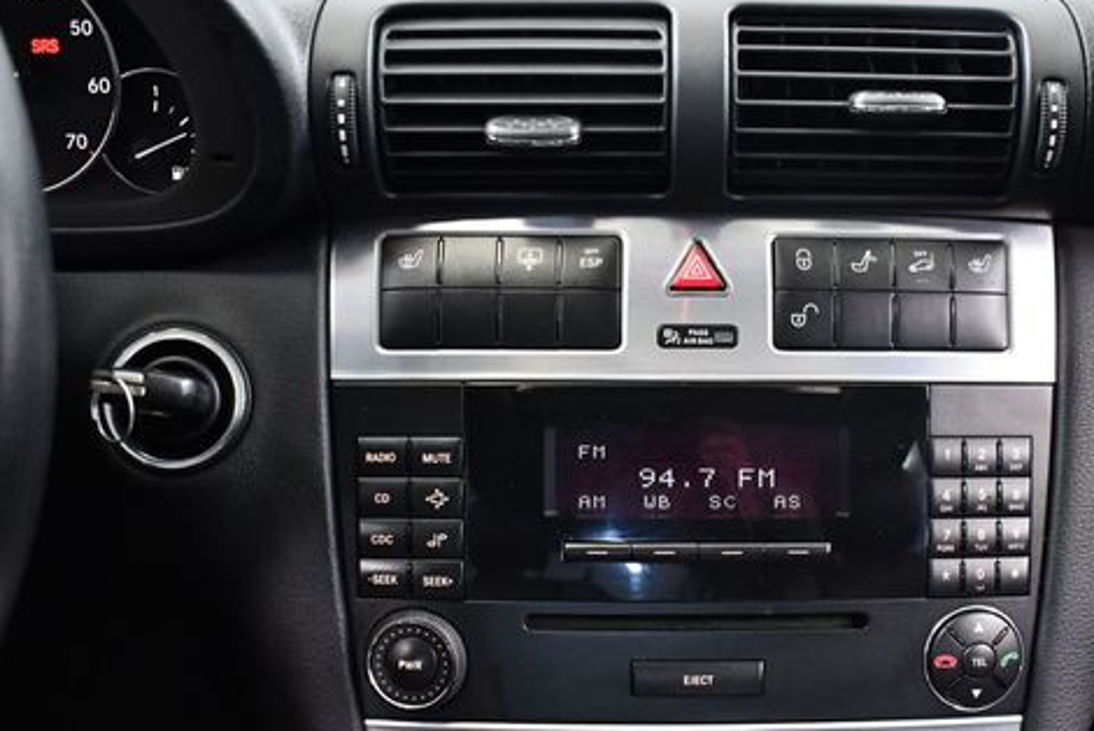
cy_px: 466
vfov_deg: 27.5
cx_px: 703
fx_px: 1490
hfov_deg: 40.0
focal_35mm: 49
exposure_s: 1/60
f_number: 3.5
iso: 3600
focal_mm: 18
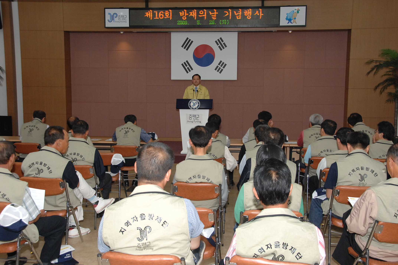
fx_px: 464
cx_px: 199
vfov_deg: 31.8
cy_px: 132
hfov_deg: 46.4
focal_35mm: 42
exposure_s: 1/60
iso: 800
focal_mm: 28
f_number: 6.7
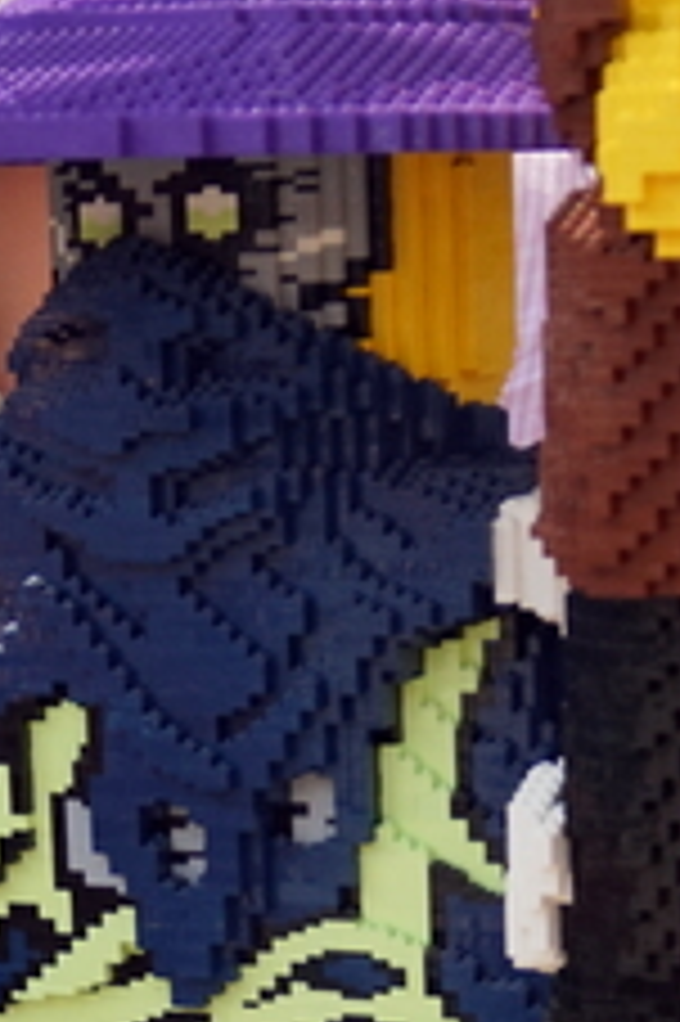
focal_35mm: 111
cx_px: 358
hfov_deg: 12.3
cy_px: 779
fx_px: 3150
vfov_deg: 18.3
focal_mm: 28
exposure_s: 1/2000
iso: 500
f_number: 4
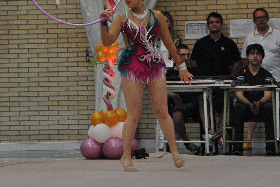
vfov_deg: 5.8
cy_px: 67
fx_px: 1843
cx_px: 100
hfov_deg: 8.7
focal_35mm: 237
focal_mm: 86
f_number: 5.3
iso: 800
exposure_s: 1/250
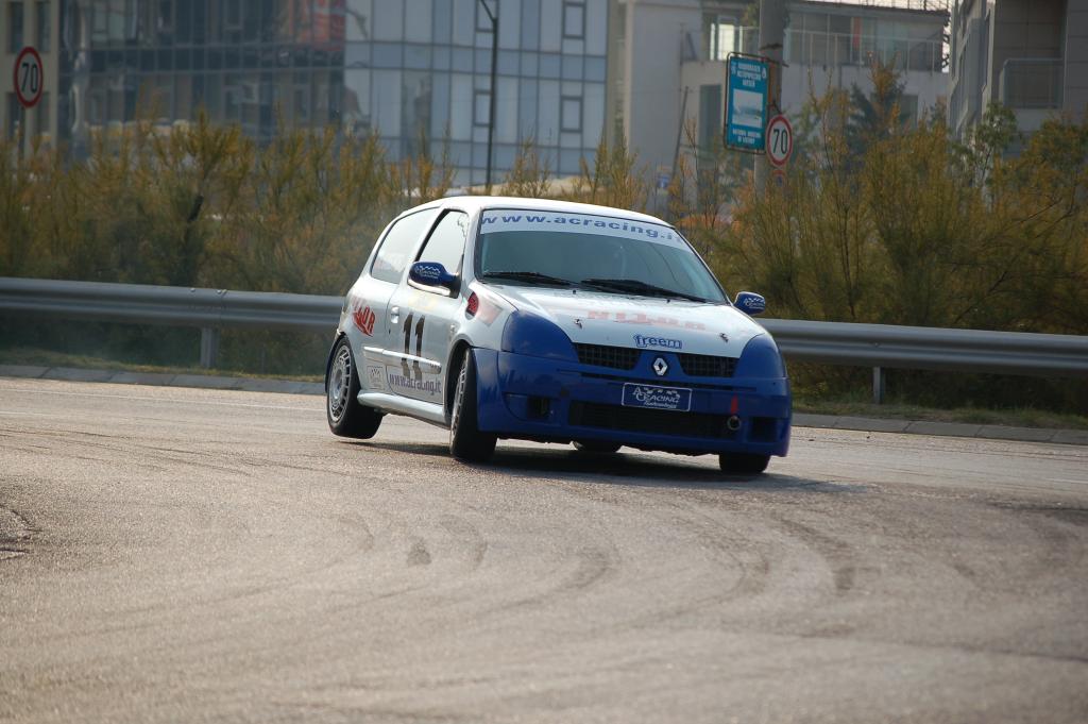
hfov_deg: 11.0
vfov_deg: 7.3
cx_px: 544
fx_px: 5662
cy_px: 362
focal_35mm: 188
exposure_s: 1/1000
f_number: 5
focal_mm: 125
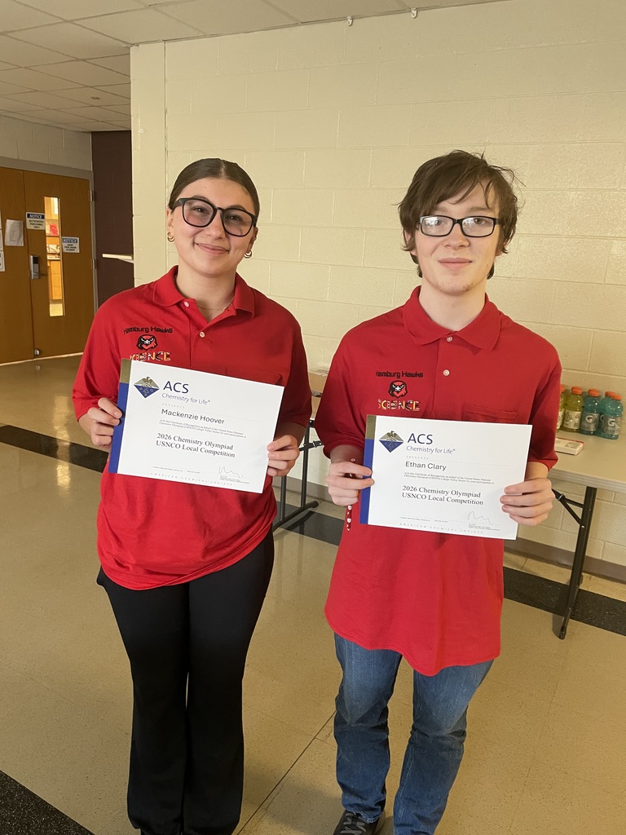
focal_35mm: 26
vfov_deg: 67.3
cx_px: 313
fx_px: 627
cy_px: 418
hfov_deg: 53.1
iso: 320
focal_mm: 4.2
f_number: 1.6
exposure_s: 1/60
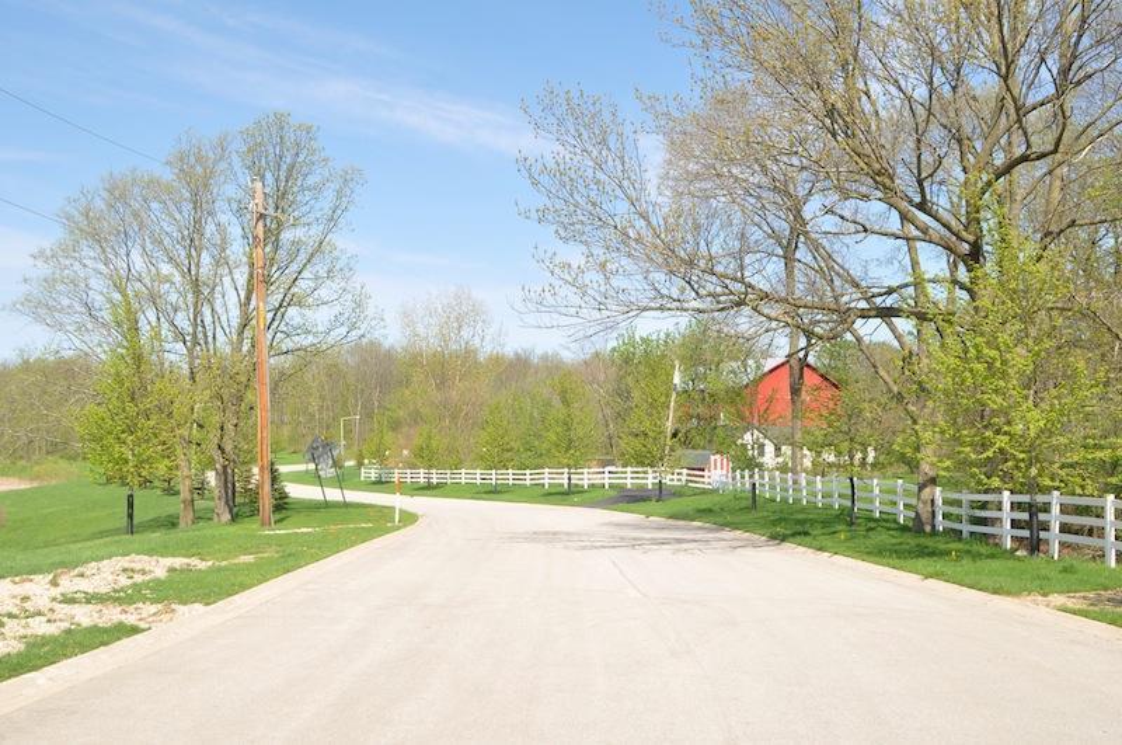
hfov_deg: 53.2
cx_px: 561
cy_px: 372
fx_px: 1120
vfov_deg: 36.8
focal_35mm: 36
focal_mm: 24
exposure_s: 1/200
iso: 200
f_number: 7.1
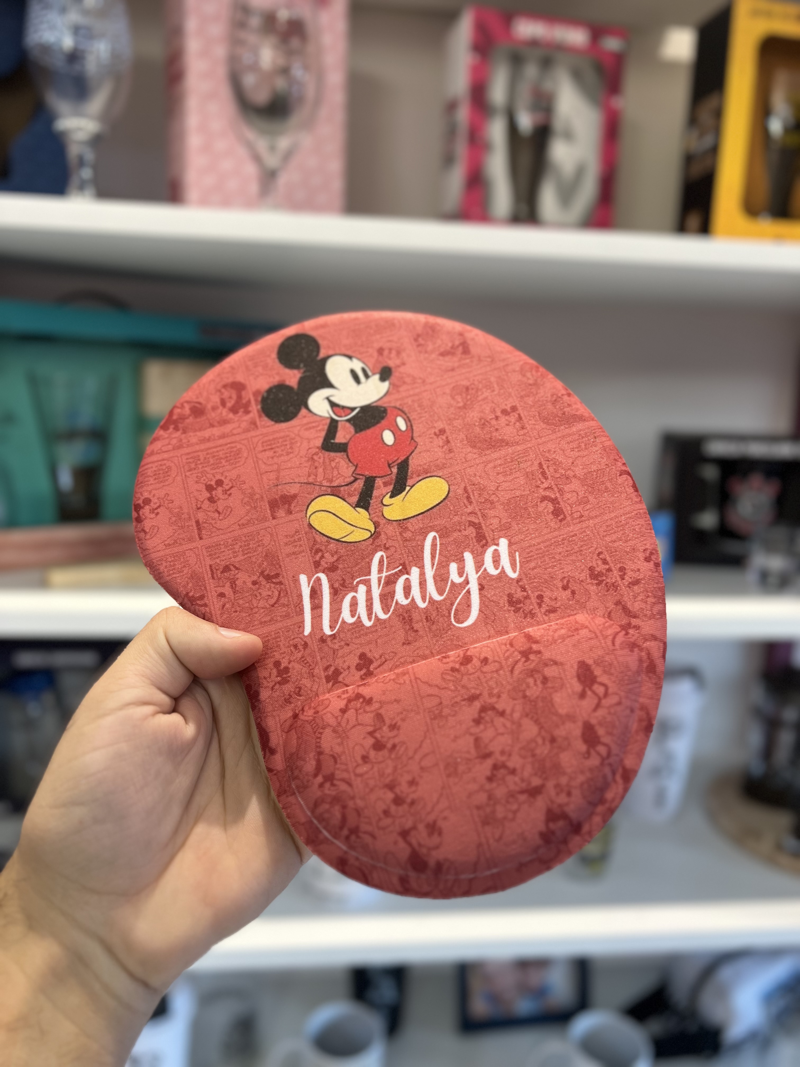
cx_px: 400
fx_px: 801
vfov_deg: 67.3
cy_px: 534
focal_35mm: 26
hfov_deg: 53.1
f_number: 1.5
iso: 100
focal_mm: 5.7
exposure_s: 1/120
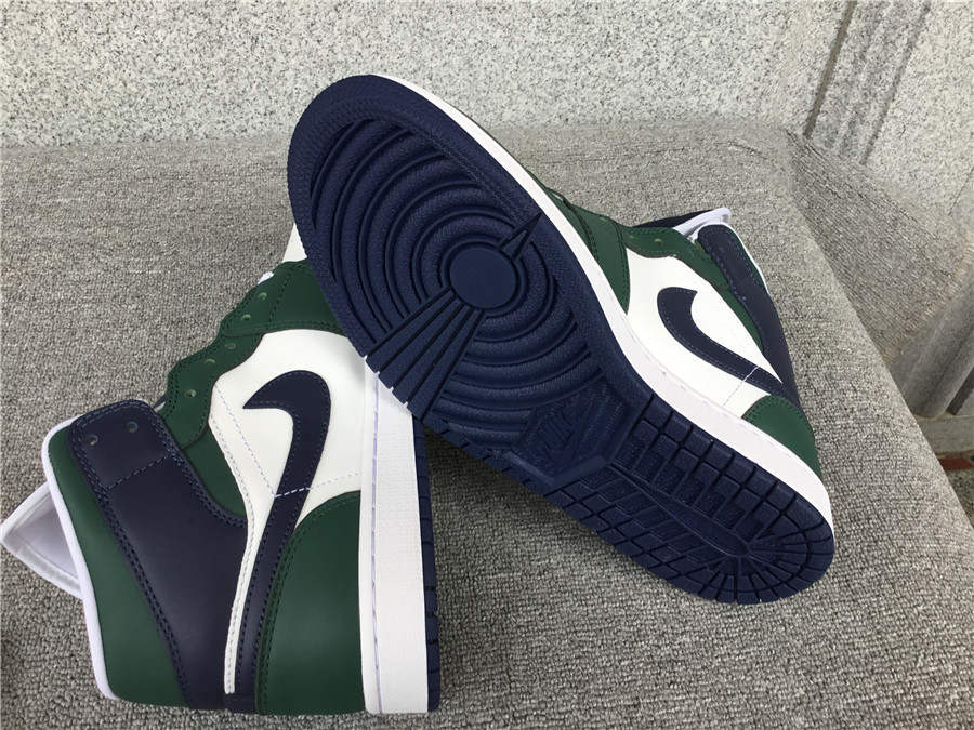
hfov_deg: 58.4
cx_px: 487
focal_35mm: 31
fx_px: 872
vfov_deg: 45.4
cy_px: 365
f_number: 2.4
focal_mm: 3.3
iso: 25
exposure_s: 1/129
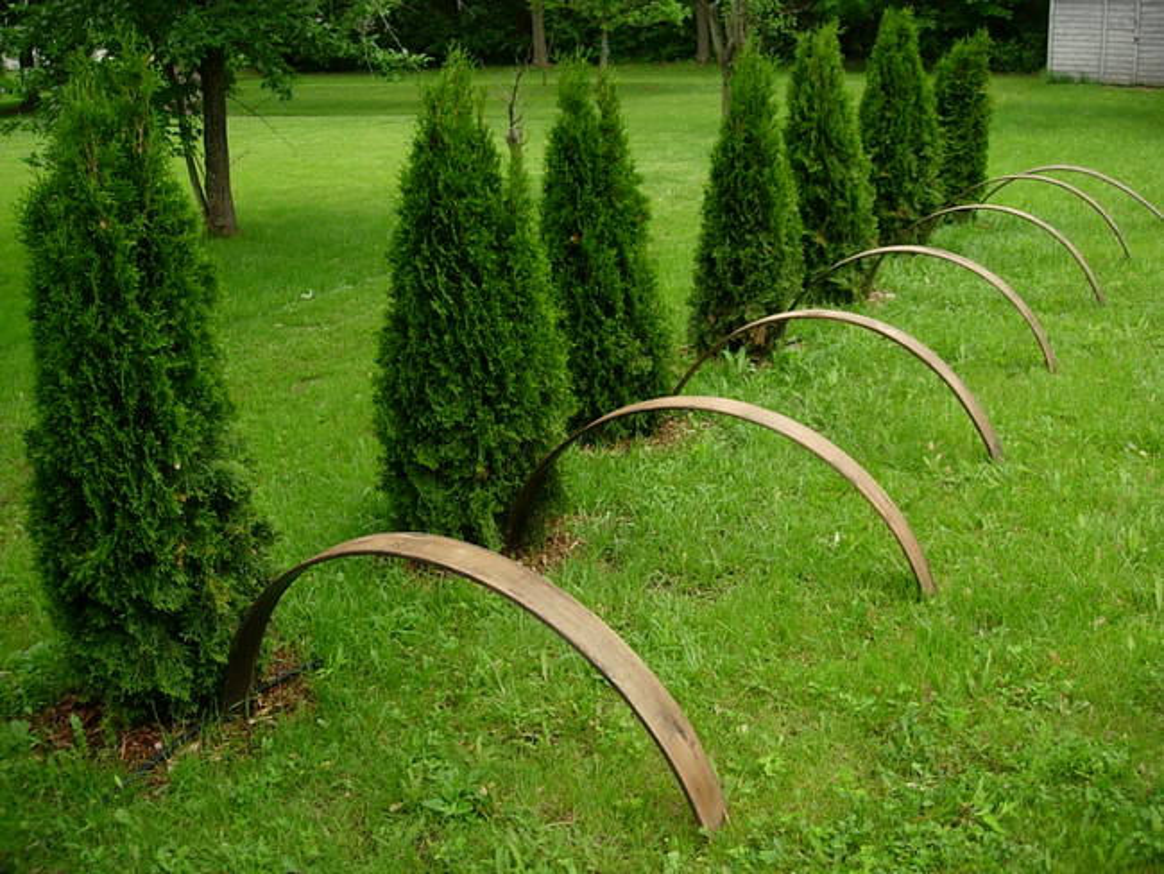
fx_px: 1278
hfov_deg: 49.0
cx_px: 582
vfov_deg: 37.7
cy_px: 437
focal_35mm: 38
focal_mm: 7.8
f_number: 2.8
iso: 64
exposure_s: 1/242
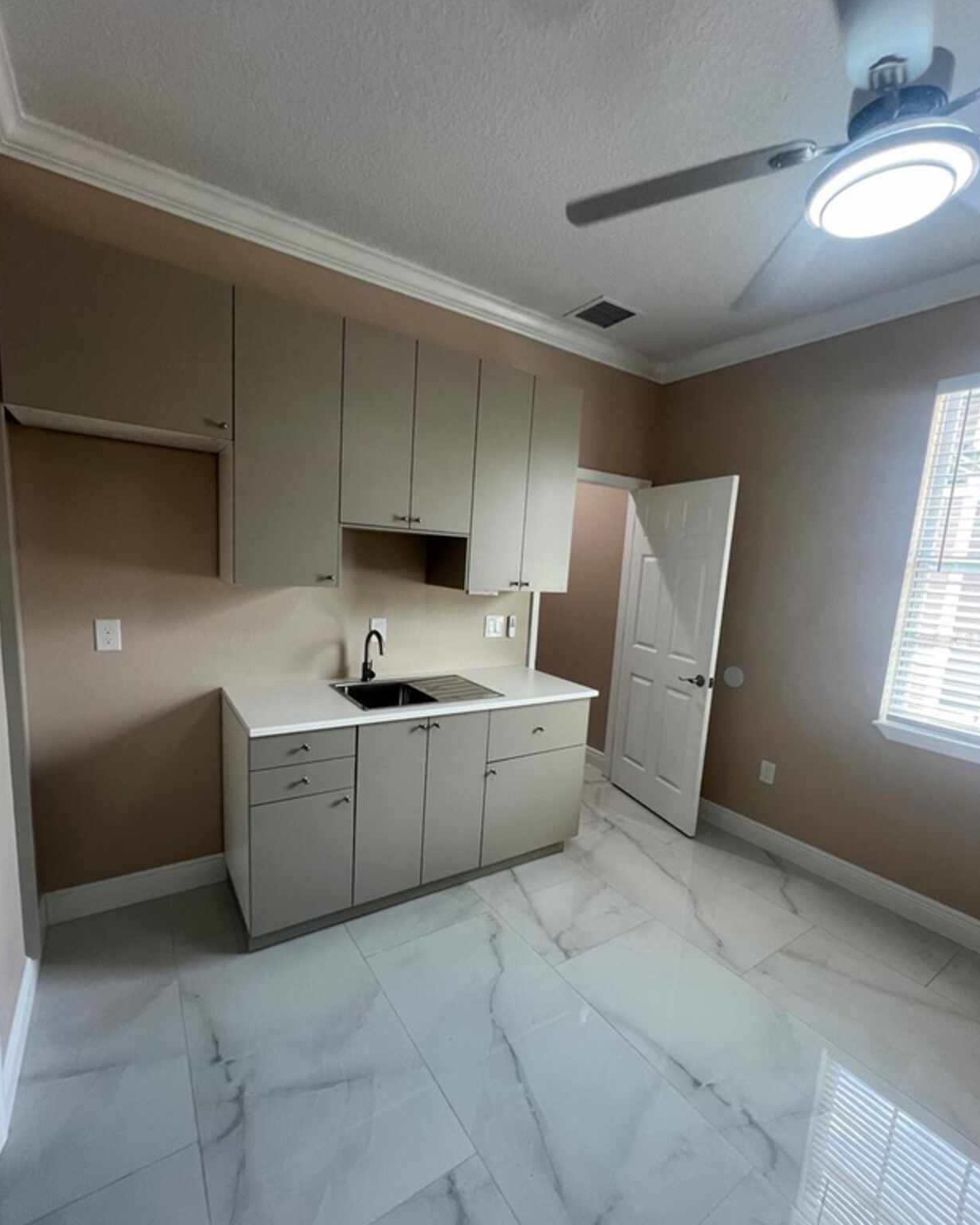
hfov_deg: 88.0
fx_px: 508
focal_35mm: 14
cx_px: 483
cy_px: 639
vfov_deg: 100.6
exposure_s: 1/120
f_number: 1.8
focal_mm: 1.57
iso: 160
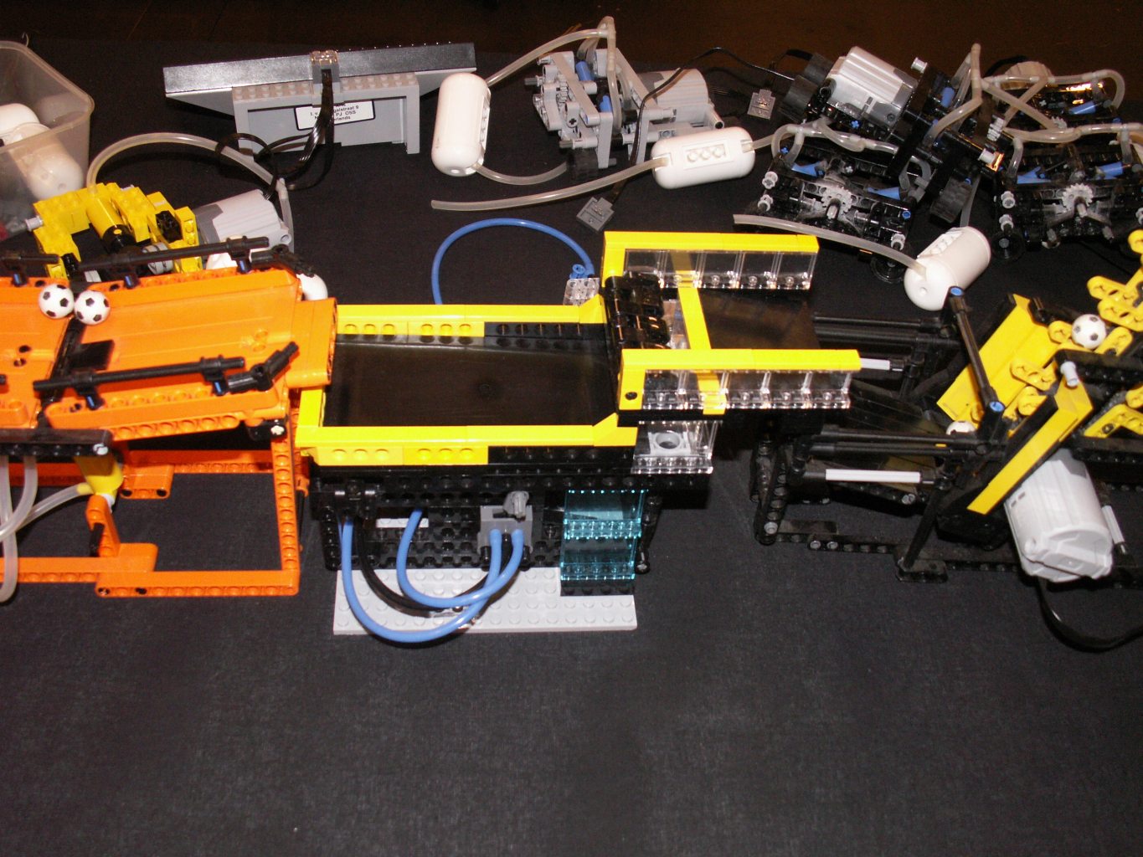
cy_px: 428
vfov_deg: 39.7
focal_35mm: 36
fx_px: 1189
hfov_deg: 51.4
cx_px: 572
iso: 160
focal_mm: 5.89
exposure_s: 1/60
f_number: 2.8
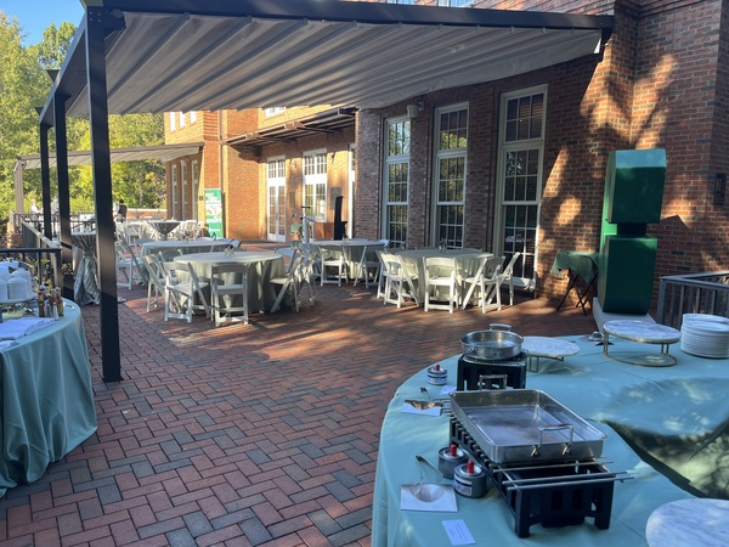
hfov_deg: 67.3
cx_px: 364
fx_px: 548
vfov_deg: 53.1
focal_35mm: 26
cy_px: 274
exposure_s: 1/224
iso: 40
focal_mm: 5.1
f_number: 1.6
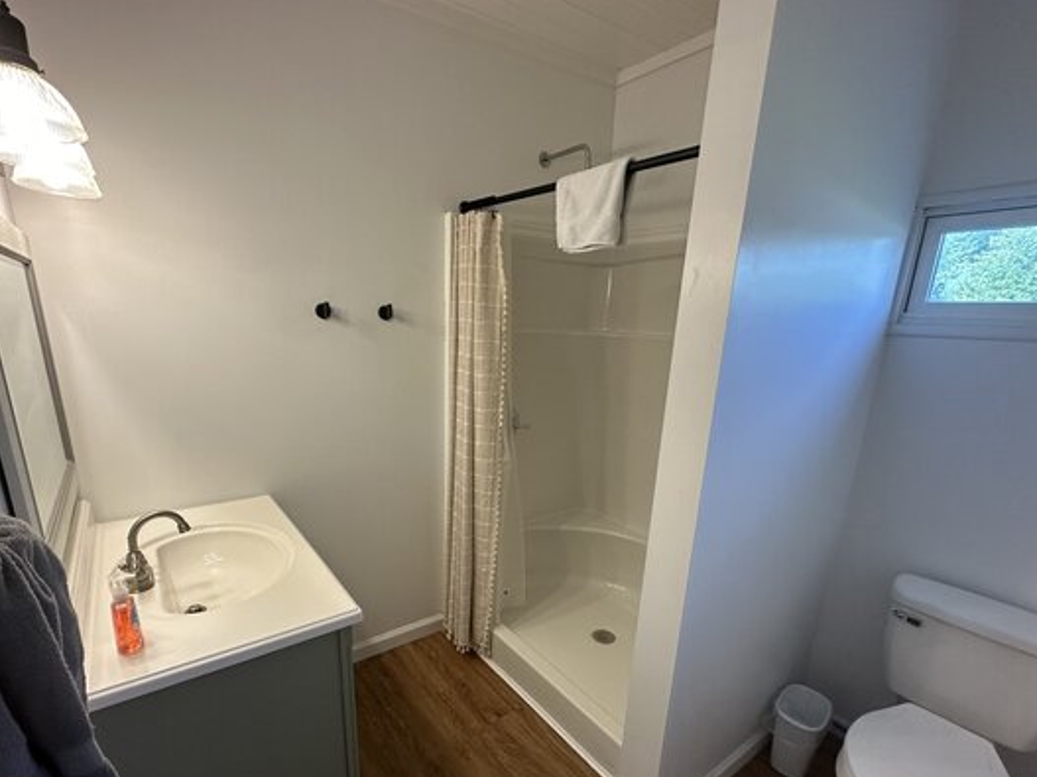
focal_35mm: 17
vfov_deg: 74.1
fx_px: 509
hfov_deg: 91.0
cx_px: 504
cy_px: 458
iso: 200
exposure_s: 1/120
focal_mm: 2.22
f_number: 2.2
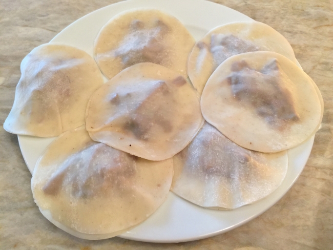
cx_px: 166
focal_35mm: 29
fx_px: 279
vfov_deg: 48.3
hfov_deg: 61.6
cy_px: 125
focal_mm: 4.15
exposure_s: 1/30
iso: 50
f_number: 2.2
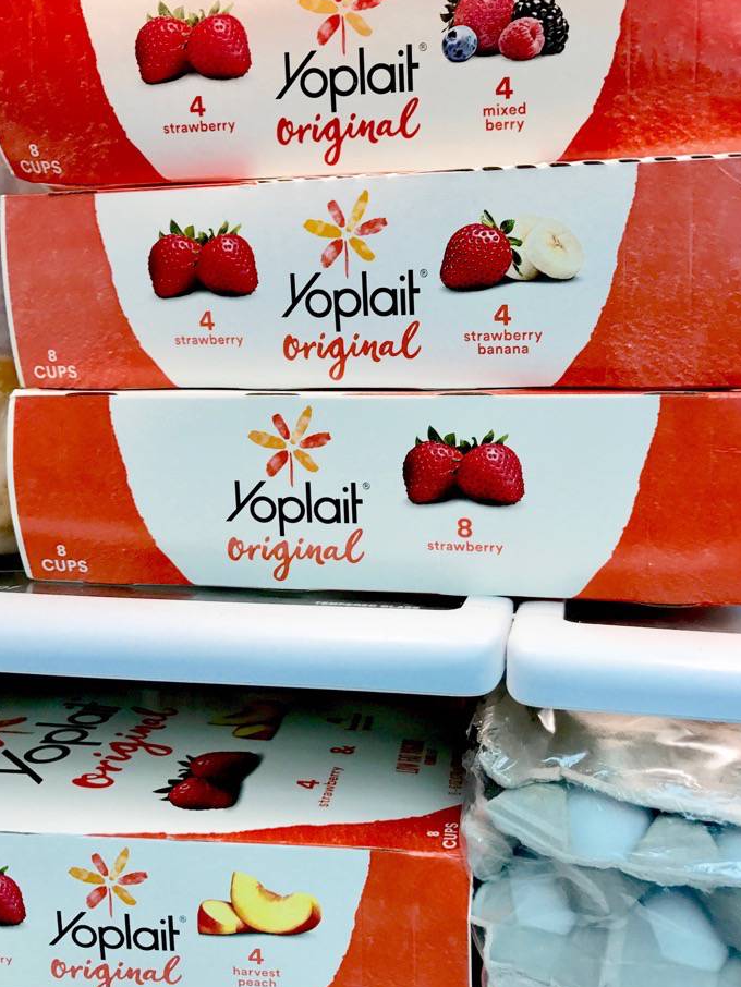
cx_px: 406
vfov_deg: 52.6
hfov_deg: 40.7
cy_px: 486
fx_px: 998
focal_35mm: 35
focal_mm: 3.99
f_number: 1.8
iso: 32
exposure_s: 1/60
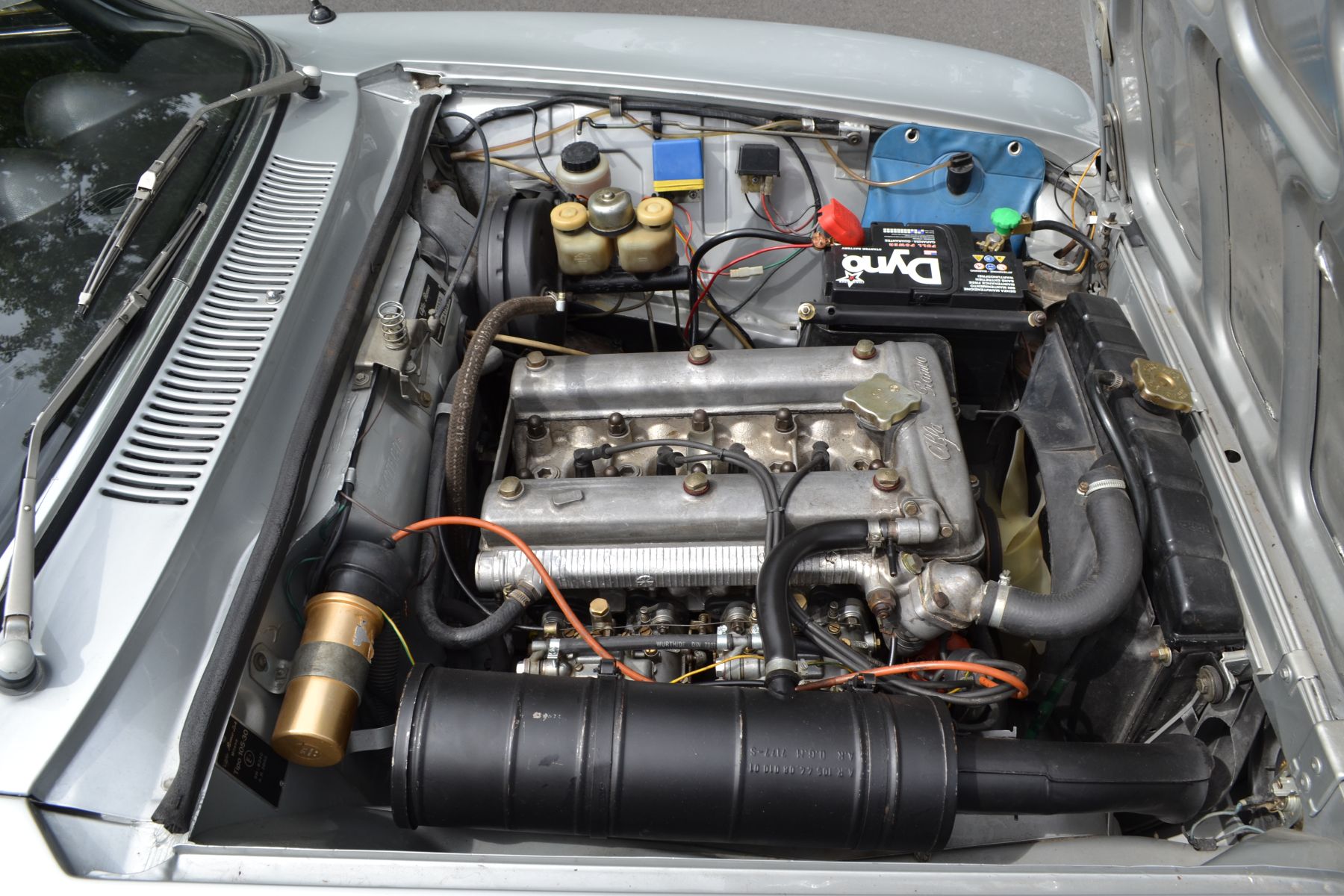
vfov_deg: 47.9
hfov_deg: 67.4
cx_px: 672
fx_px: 1008
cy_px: 448
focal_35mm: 27
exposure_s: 1/160
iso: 100
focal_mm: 18
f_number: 7.1
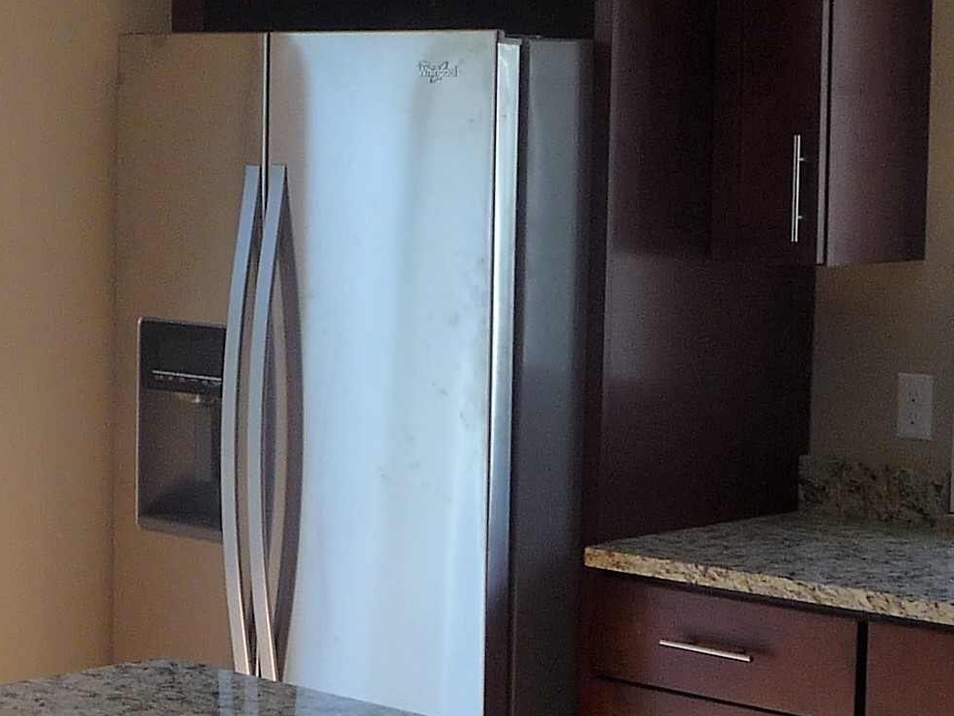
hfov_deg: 19.8
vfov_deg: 15.1
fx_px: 2702
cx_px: 195
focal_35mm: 98
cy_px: 424
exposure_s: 1/40
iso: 100
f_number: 3.3
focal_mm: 4.7
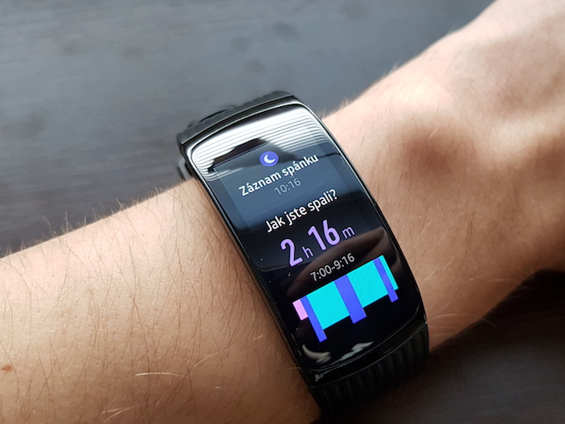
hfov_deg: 49.8
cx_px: 340
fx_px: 604
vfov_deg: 38.5
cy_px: 257
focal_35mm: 37
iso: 200
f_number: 1.7
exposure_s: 1/60
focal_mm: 4.3
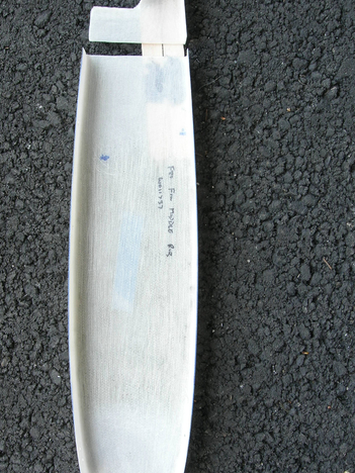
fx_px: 711
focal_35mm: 52
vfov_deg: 36.8
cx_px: 153
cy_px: 256
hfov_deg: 28.0
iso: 64
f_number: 4.8
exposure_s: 1/52.8
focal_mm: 7.8
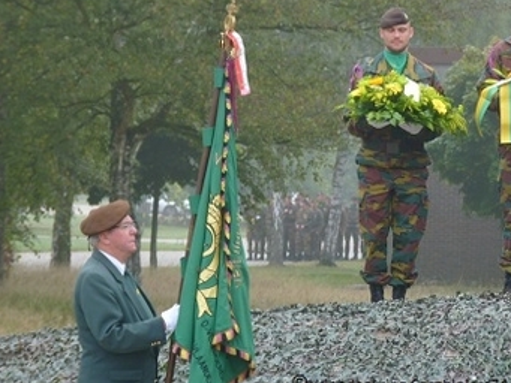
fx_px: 4238
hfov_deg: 6.9
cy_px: 79
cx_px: 429
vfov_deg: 5.2
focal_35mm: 287
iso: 80
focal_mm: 29
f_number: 3.7
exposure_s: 1/100
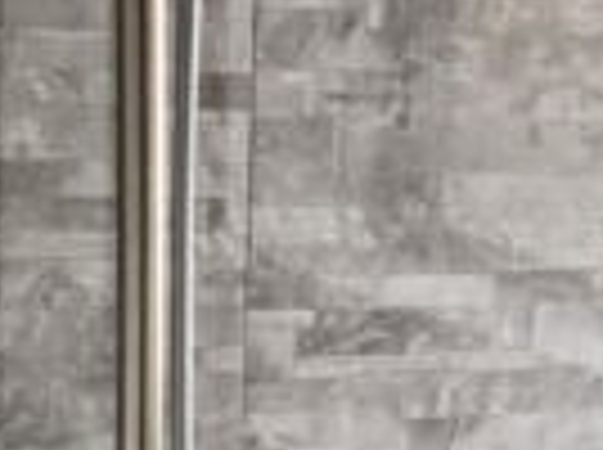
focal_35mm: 153
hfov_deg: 12.8
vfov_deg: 8.6
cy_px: 1148
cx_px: 567
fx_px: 2660
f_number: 1.8
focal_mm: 3.99
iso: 80
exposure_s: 1/108
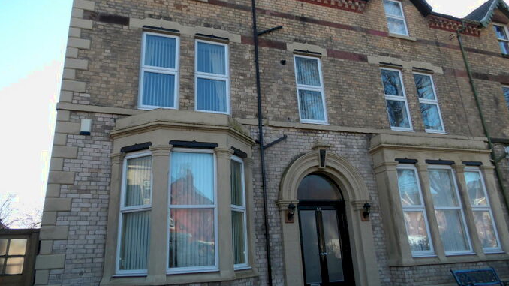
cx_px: 257
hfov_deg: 69.9
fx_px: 364
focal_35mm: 27
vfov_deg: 42.8
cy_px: 123
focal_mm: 4.3
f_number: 4.1
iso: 100
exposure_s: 1/146
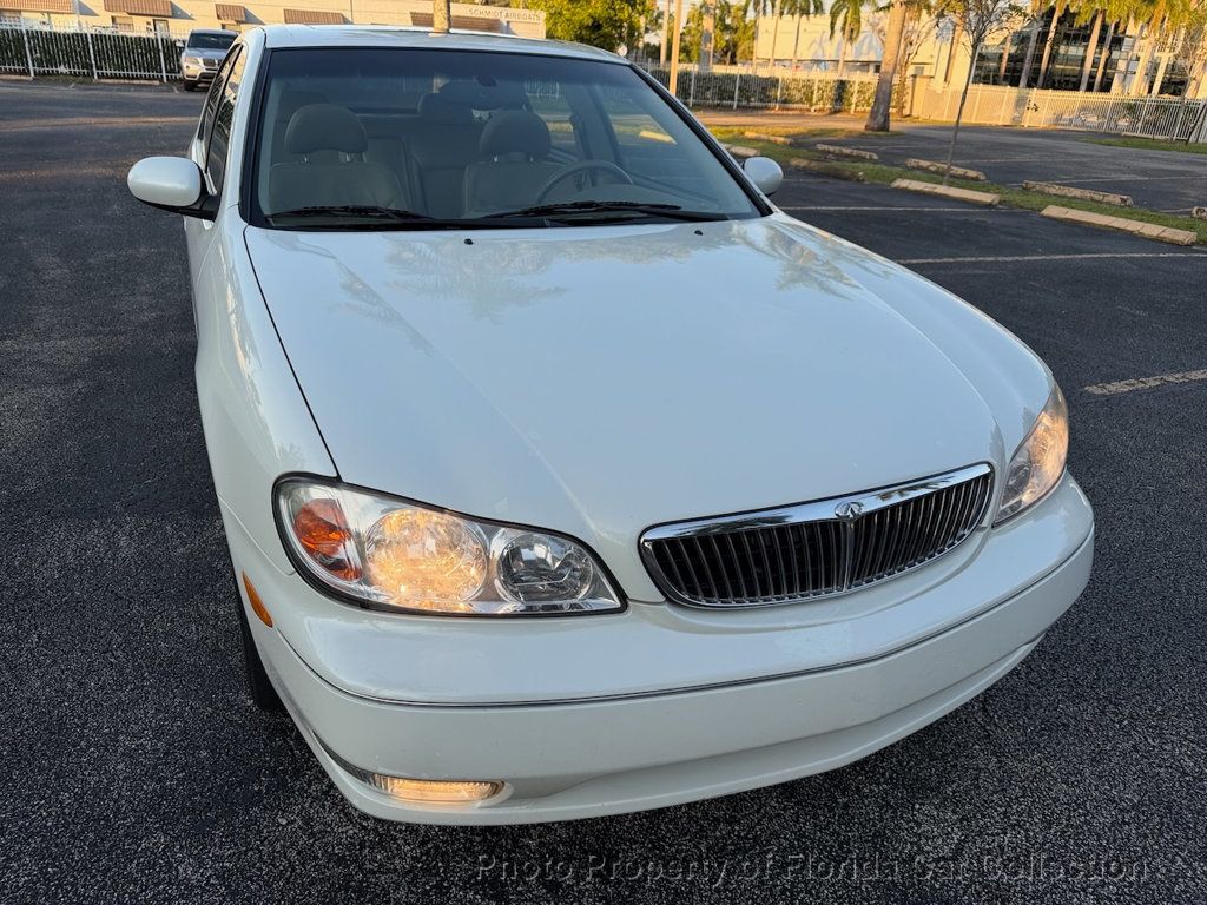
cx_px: 604
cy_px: 452
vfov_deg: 56.8
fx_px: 837
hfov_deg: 71.6
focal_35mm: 24
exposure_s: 1/909
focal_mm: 6.76
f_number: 1.78
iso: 80
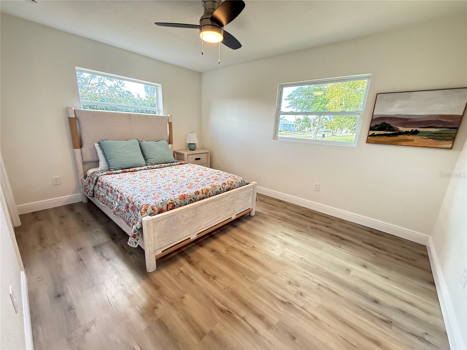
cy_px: 175
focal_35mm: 14
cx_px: 234
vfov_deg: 85.7
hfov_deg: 102.1
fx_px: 189
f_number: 2.2
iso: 500
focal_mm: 2.22
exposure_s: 1/120
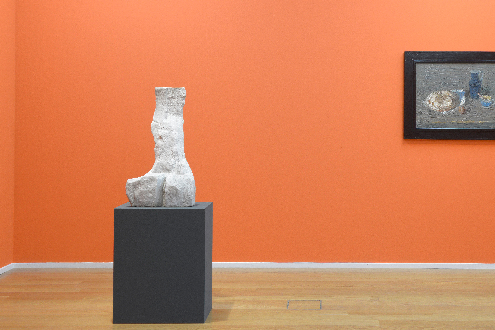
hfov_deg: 41.0
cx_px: 285
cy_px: 118
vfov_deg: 28.0
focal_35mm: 48
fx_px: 660
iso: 100
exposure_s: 2
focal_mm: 36
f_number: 14
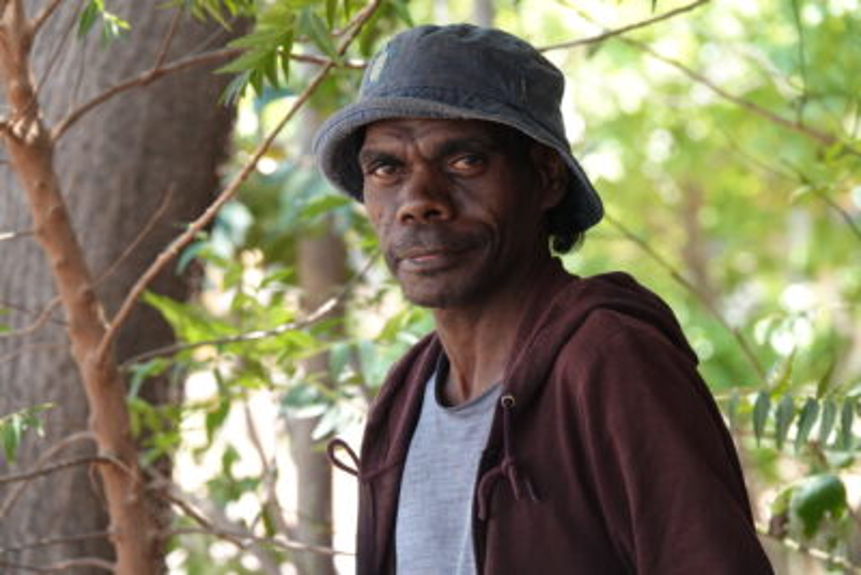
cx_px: 430
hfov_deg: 7.7
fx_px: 6364
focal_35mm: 266
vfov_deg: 5.2
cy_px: 288
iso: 640
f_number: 4
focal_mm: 97.49
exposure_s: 1/250
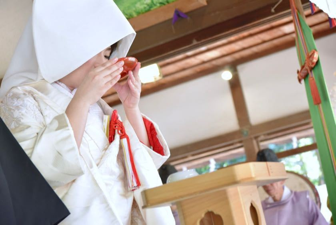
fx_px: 654
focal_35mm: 70
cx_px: 168
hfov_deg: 28.8
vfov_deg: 19.5
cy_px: 112
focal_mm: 70
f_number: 6.3
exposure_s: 1/100
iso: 4000
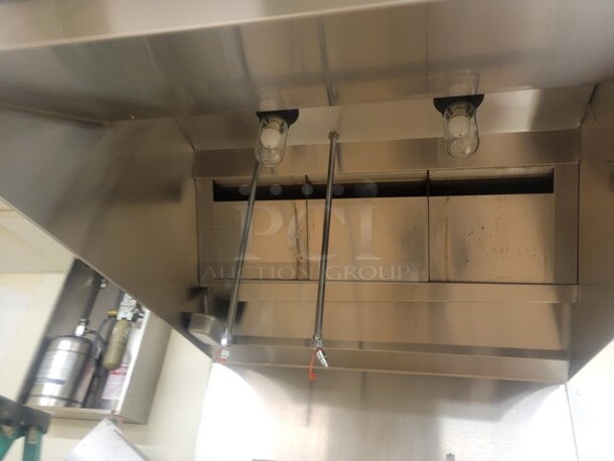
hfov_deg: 67.3
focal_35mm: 26
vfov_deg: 53.1
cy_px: 230
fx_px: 461
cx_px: 307
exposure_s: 1/40
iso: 200
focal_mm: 5.4
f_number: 1.8
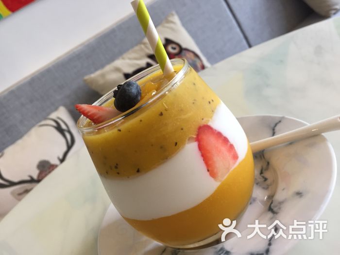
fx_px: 285
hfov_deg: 61.7
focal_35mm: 29
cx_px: 170
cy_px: 128
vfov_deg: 48.2
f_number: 2.2
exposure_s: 1/33
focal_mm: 4.15
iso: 64
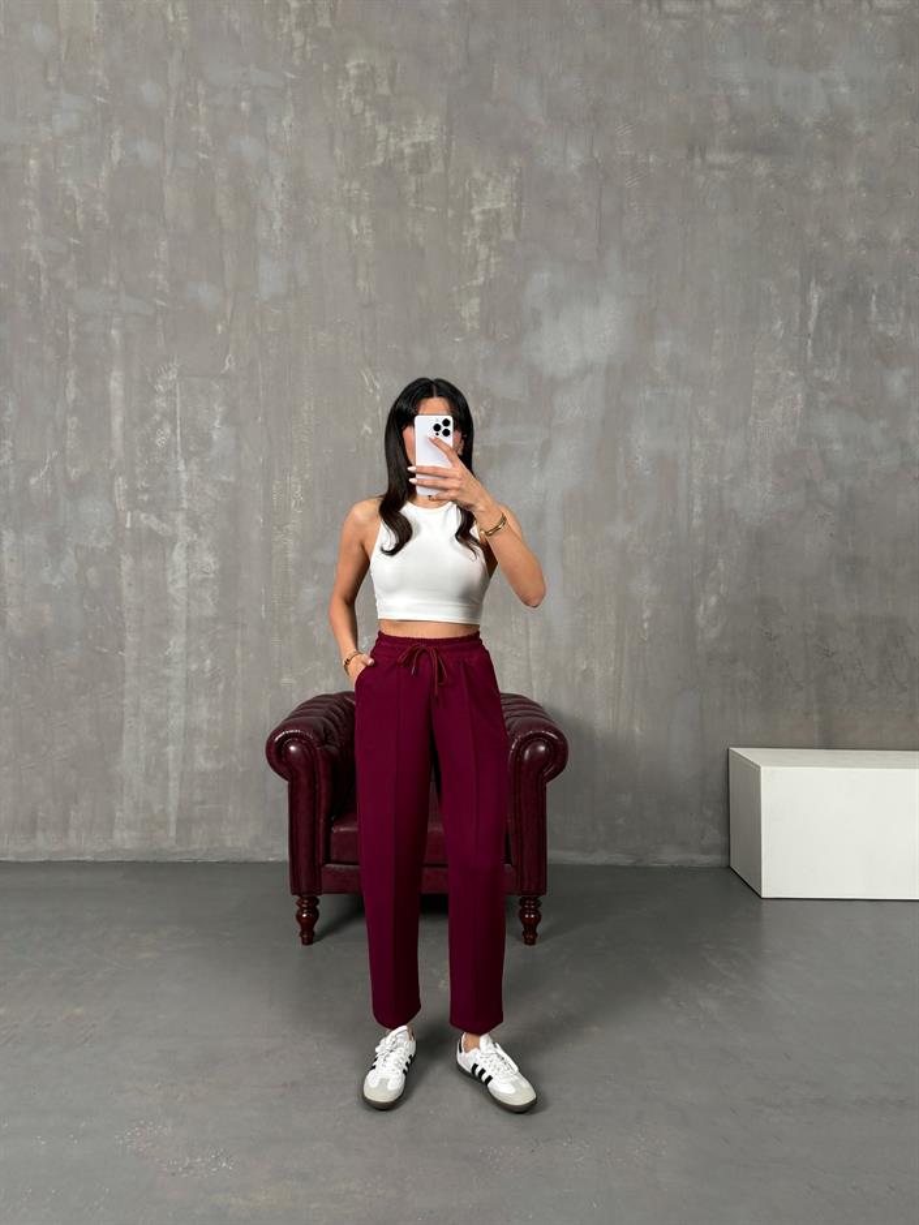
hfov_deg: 56.8
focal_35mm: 24
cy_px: 612
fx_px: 850
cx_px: 460
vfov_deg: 71.6
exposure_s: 1/121
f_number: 1.78
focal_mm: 6.76
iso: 160
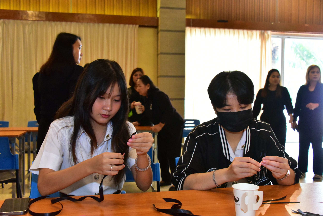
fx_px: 341
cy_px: 108
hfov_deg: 50.7
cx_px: 162
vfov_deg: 35.1
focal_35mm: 38
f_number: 6.3
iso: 8000
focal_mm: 38
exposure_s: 1/100
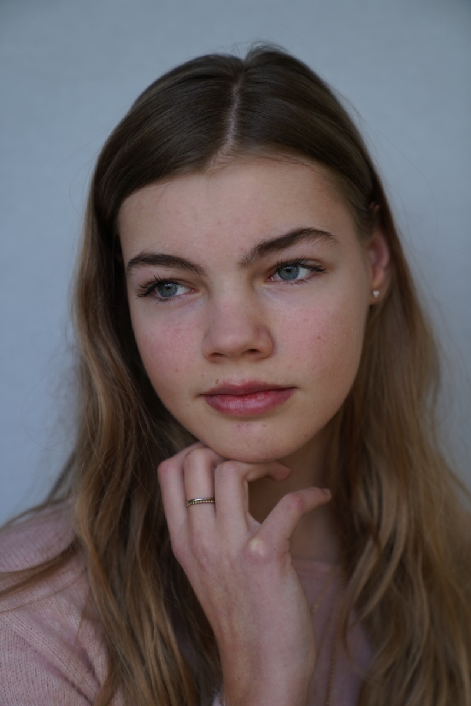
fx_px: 1374
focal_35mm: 70
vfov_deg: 28.8
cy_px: 353
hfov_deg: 19.5
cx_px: 236
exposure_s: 1/400
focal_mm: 70
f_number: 2.8
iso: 250
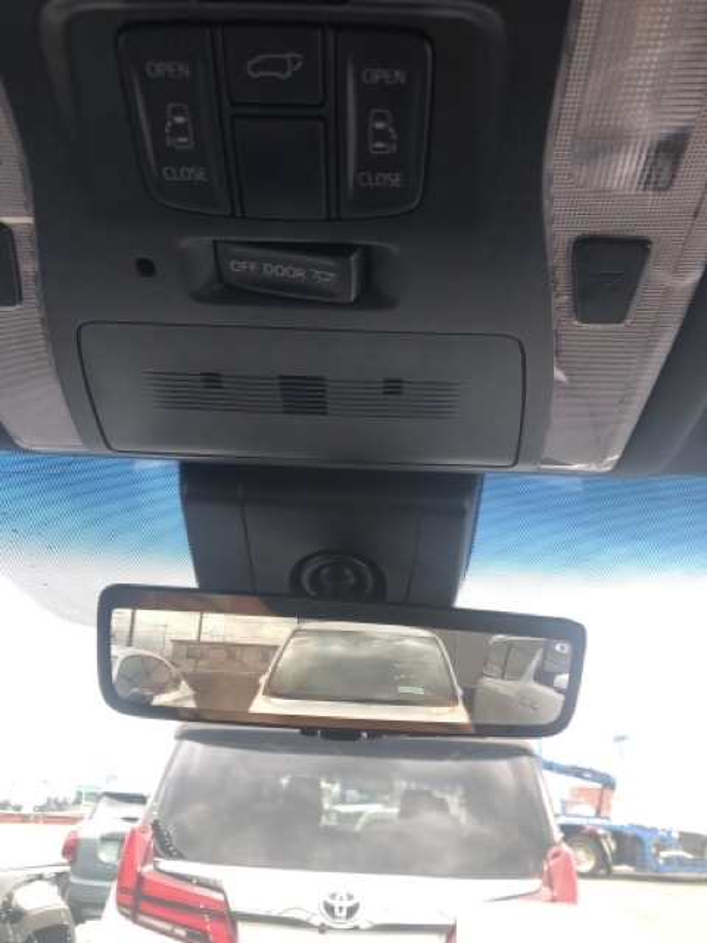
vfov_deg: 63.4
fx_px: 762
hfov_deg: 49.7
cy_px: 472
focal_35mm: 28
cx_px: 354
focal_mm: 3.99
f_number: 1.8
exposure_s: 1/60
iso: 25
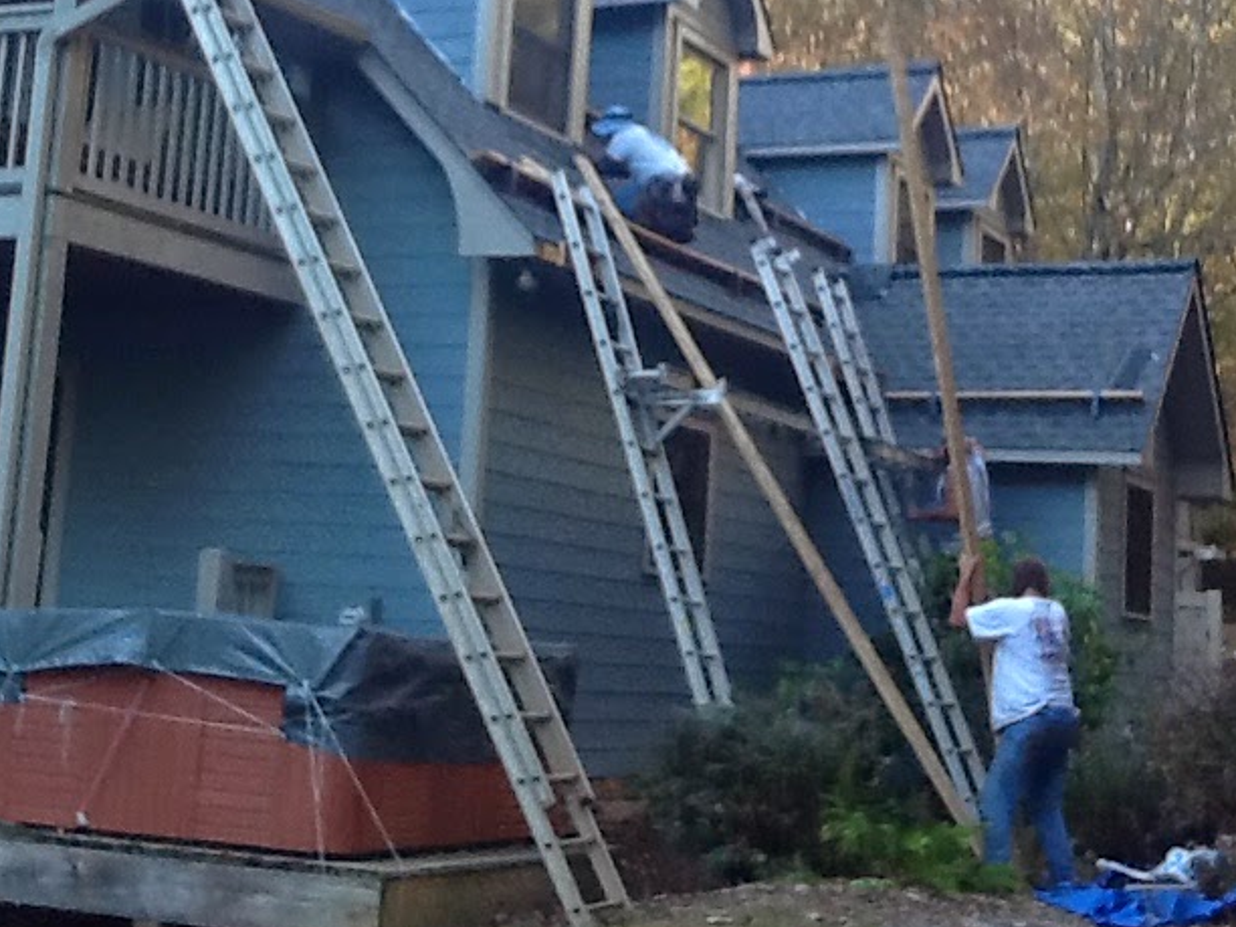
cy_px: 230
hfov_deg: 28.2
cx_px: 642
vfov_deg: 21.1
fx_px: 2464
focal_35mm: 69
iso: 64
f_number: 2.4
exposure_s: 1/60
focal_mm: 2.03
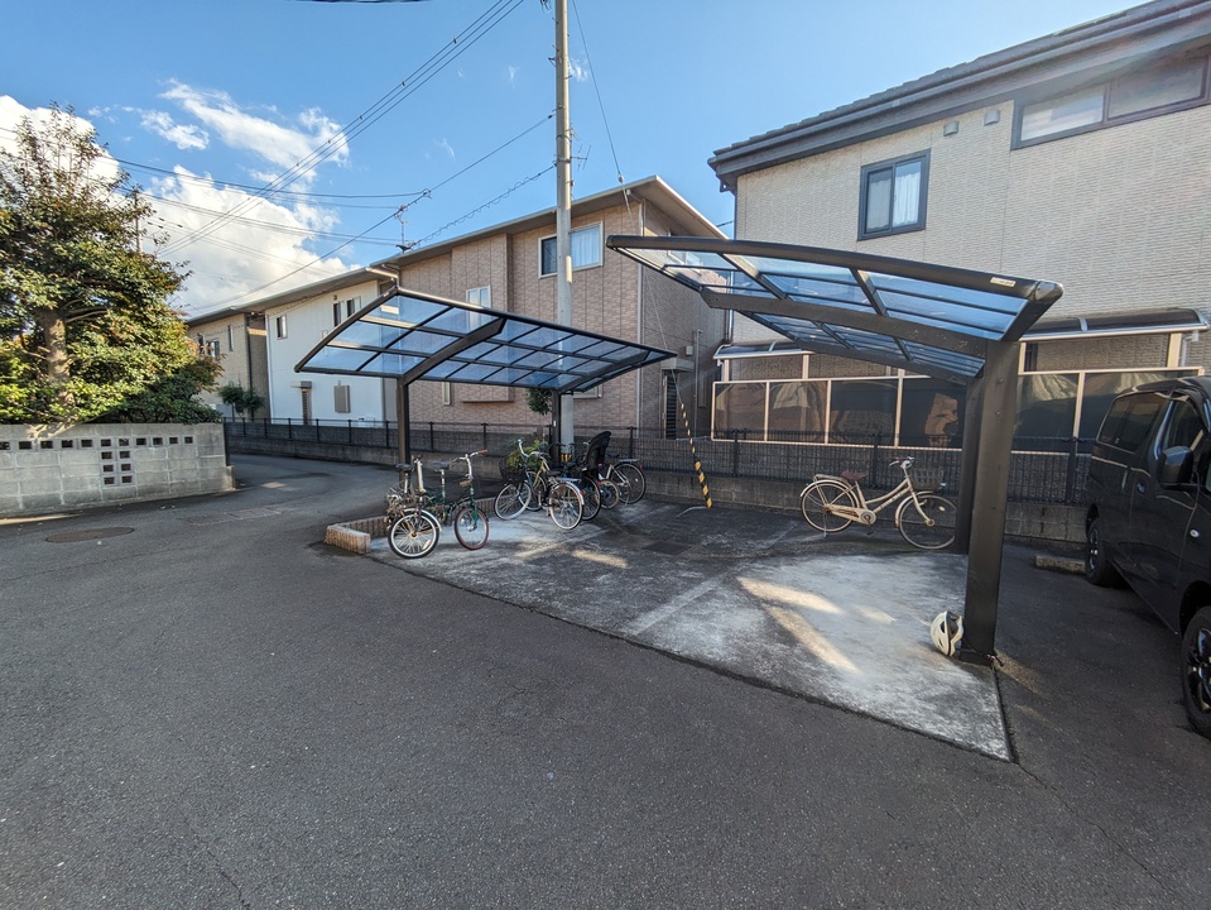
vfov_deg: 85.7
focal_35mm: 14
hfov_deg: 102.0
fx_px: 490
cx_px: 606
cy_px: 455
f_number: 2.2
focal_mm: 1.83
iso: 45
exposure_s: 1/1174
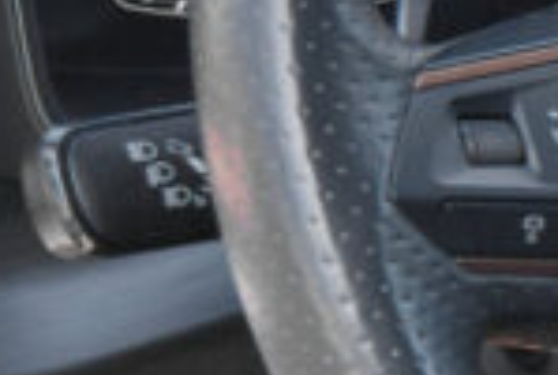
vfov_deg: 6.9
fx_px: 3091
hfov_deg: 8.3
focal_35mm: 199
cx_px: 1805
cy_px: 283
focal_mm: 19.2
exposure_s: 1/80
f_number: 7.1
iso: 1600
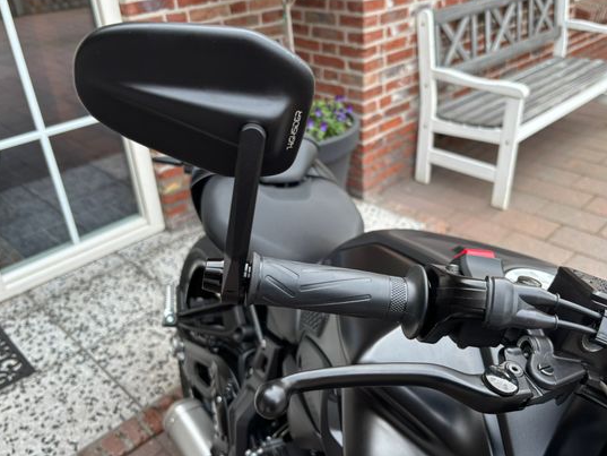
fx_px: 544
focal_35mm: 31
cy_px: 240
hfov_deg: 58.3
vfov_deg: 45.4
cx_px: 319
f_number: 1.6
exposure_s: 1/121
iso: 80
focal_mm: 5.96
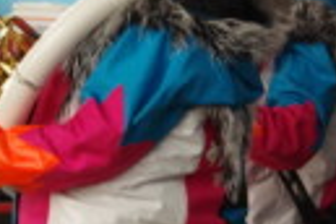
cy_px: -7
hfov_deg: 4.6
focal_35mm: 452
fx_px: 4218
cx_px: 154
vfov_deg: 3.0
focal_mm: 78
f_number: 8
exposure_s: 1/125
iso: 1600
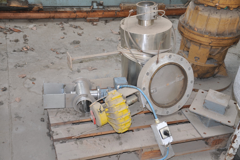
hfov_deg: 43.7
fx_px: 300
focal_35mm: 45
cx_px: 120
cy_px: 80
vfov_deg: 29.8
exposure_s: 1/60
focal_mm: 30
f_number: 4.2
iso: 200
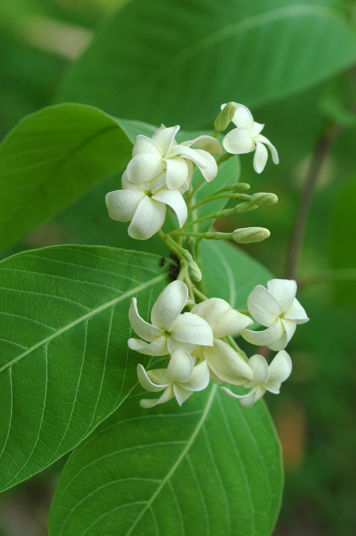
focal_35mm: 90
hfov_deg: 15.2
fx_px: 1338
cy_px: 268
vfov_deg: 22.6
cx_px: 178
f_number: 8
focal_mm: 60
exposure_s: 1/80
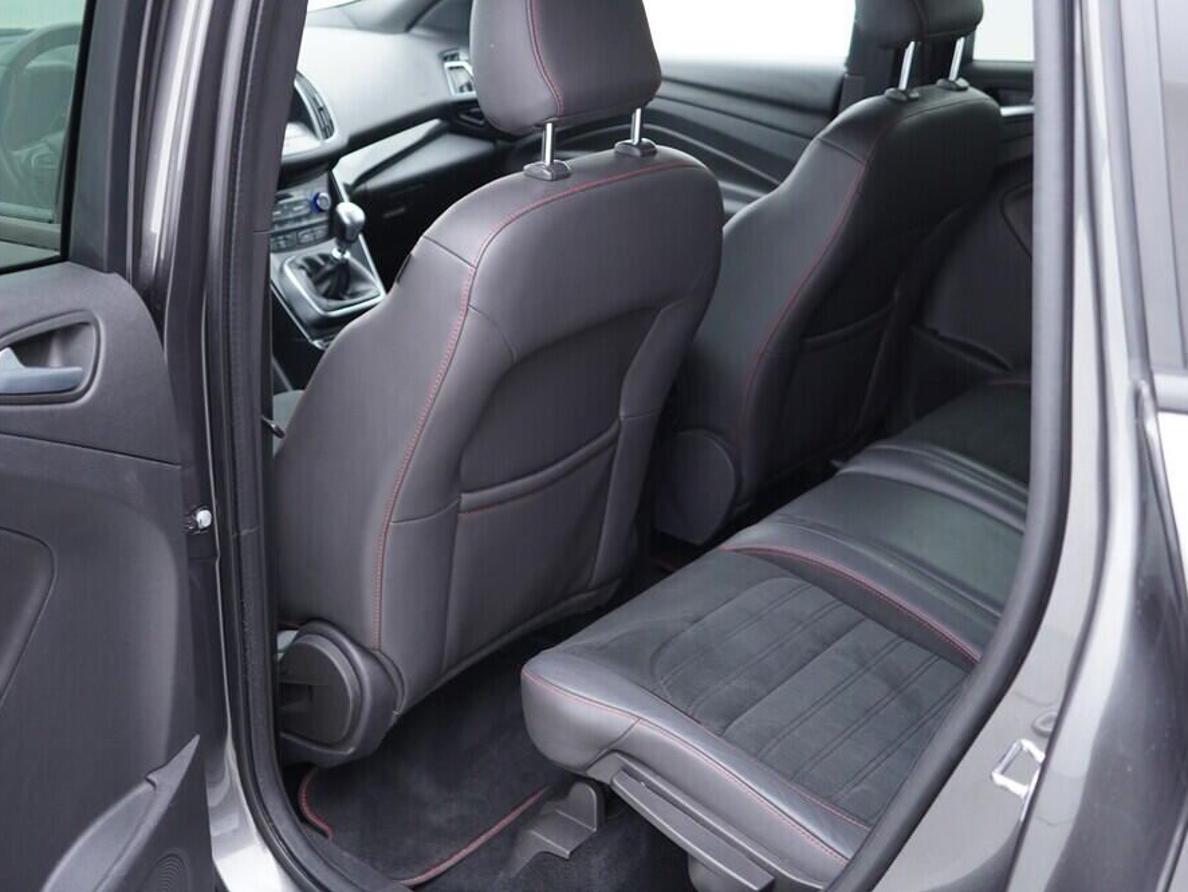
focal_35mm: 40
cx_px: 543
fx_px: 1373
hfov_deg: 46.7
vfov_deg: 36.0
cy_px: 435
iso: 400
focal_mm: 24
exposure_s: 1/40
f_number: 2.8
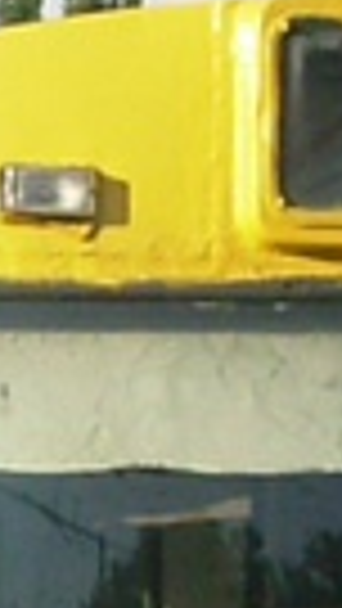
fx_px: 7041
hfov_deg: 2.7
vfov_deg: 4.9
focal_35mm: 437
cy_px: 631
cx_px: -662
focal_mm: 7.5
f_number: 3.1
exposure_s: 1/745
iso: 50
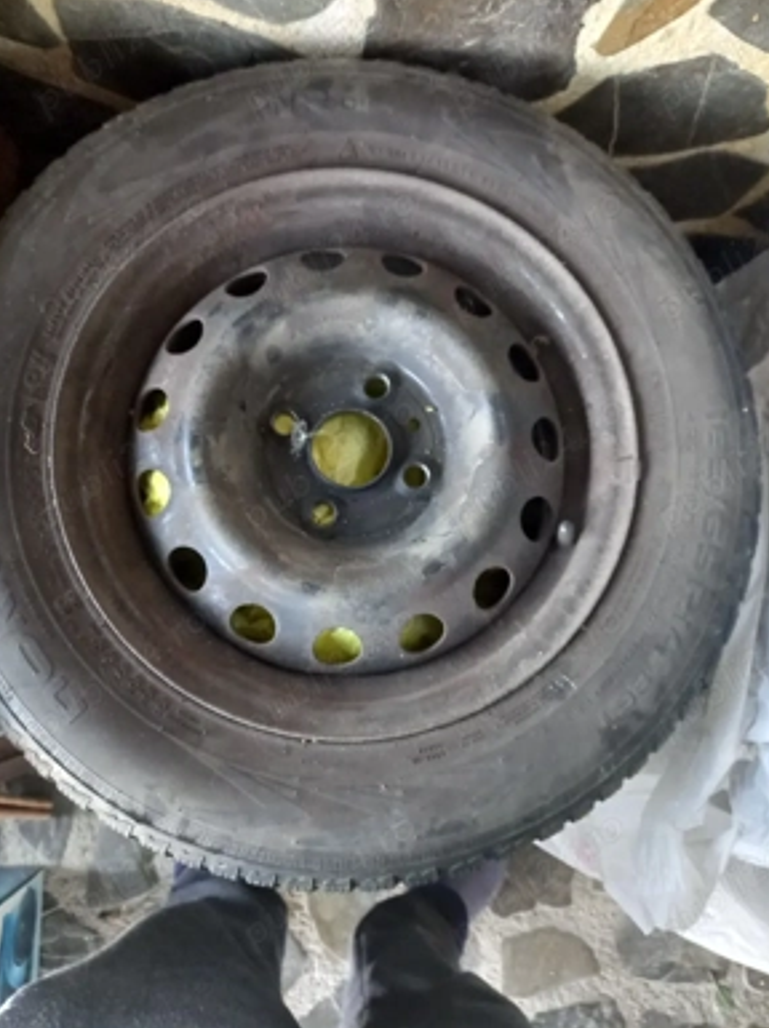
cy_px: 497
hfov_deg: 53.0
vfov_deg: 67.3
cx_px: 382
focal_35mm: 26
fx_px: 771
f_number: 2
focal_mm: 4.6
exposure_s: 1/25
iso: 500
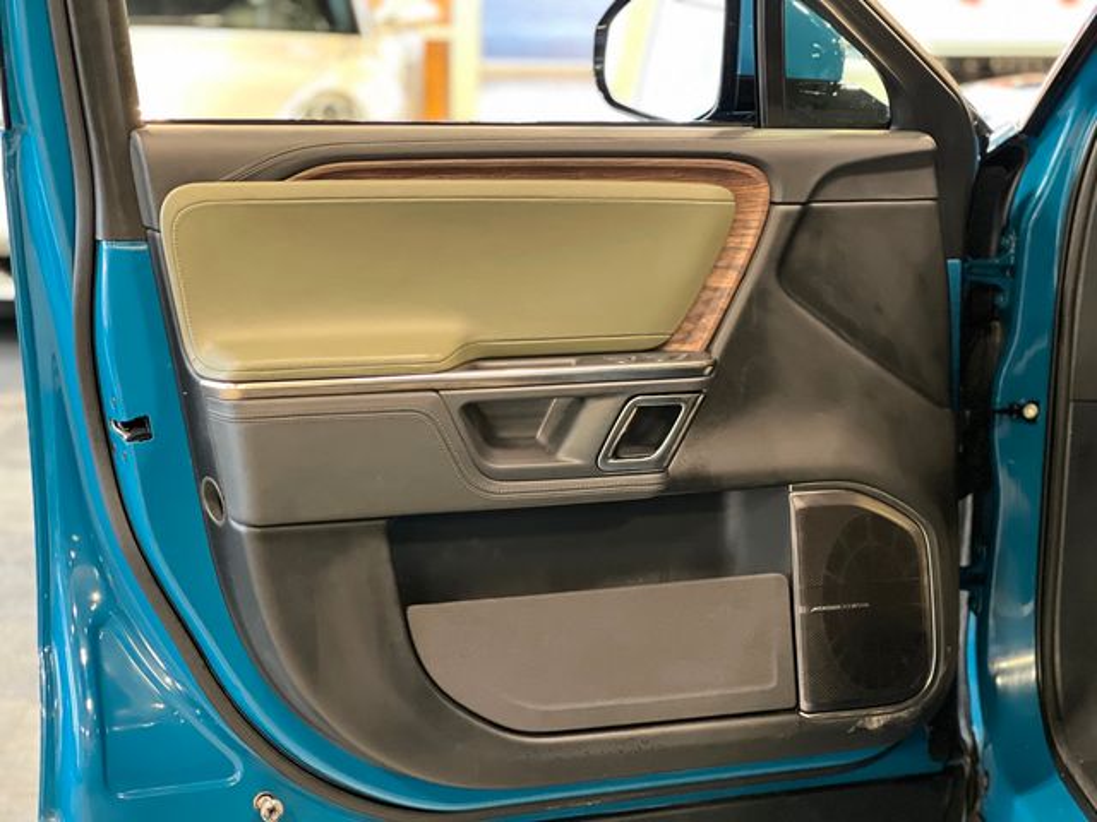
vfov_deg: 19.1
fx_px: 2440
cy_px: 411
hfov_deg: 25.3
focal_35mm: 77
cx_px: 548
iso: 500
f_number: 2.8
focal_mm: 9
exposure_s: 1/24
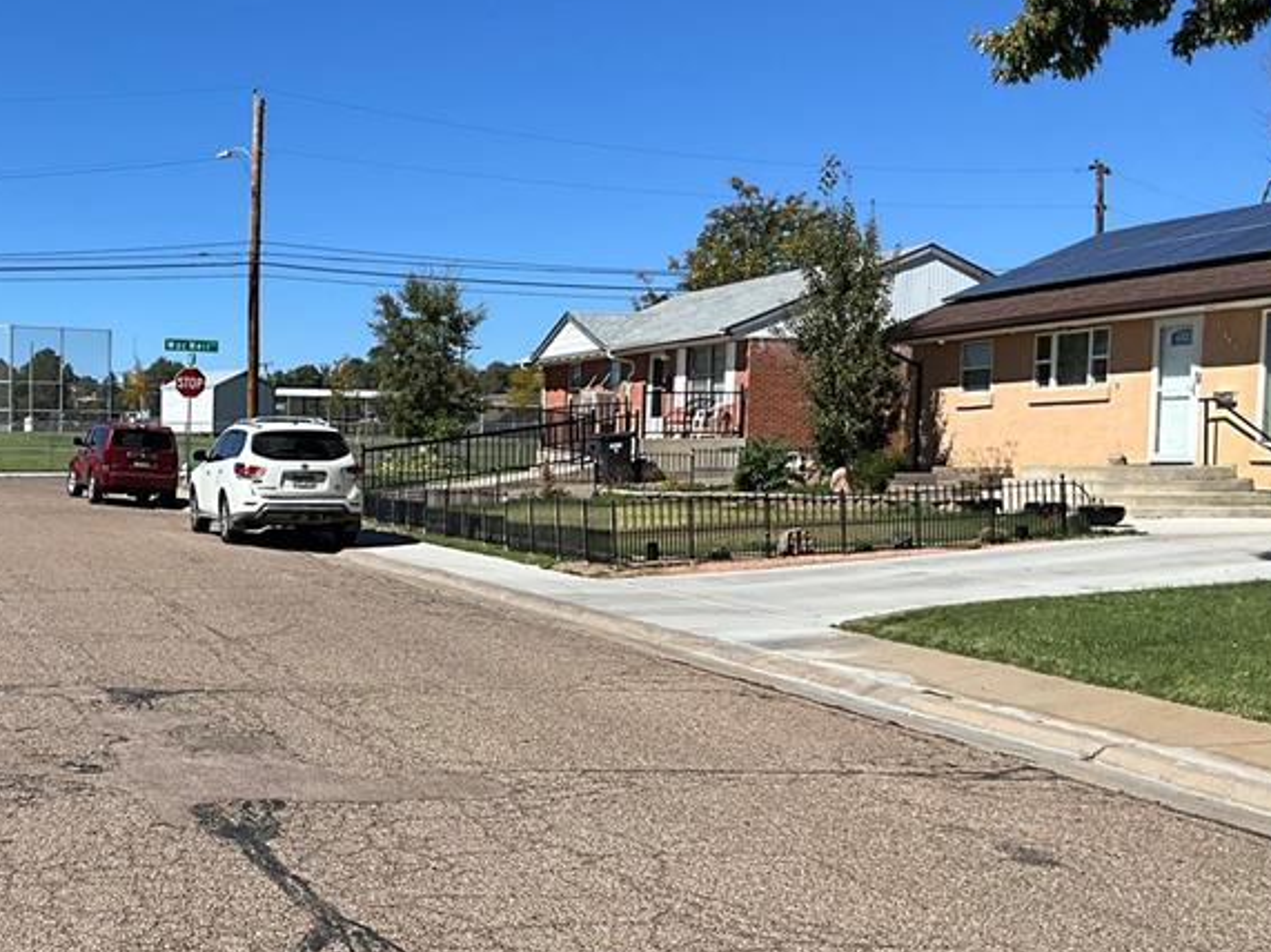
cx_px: 162
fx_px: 1909
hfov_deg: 35.0
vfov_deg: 28.0
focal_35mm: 52
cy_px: 568
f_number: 1.8
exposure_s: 1/2538
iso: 25
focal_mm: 3
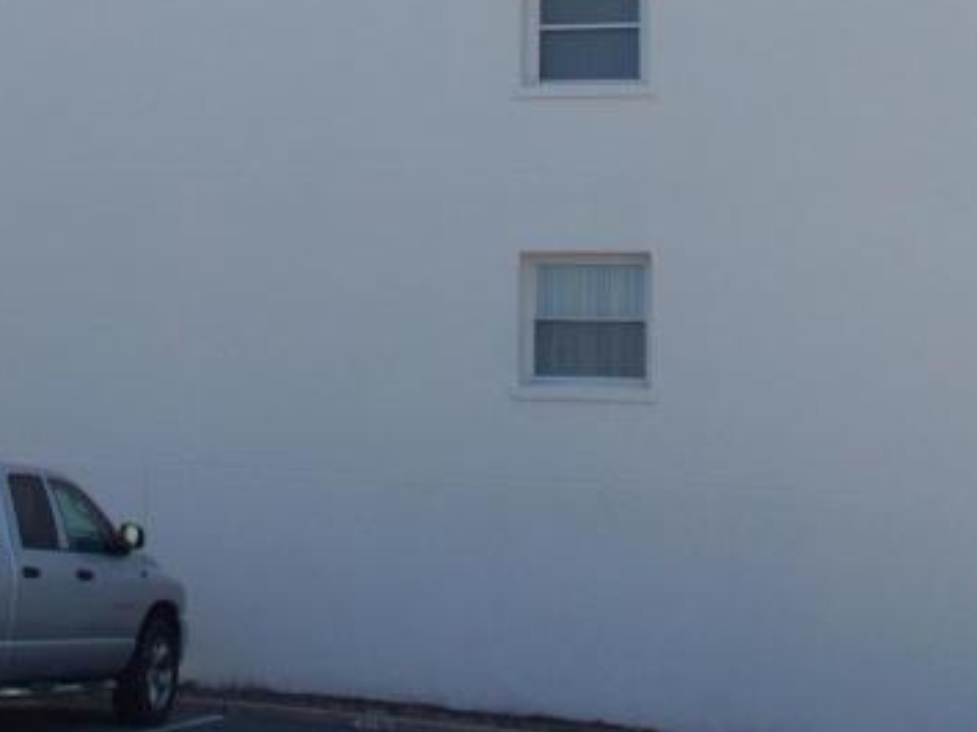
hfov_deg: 25.6
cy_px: -83
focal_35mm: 75
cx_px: 223
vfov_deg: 18.8
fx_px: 2116
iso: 80
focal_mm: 4.6
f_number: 8
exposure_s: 1/125
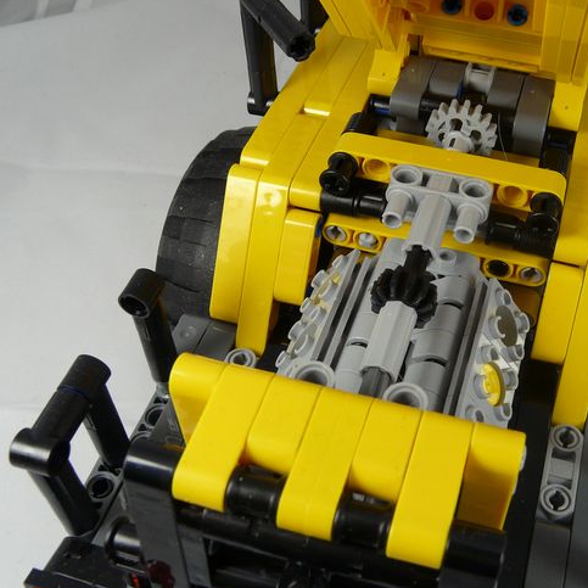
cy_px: 281
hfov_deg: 40.2
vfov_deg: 40.9
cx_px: 410
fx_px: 788
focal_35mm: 41
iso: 100
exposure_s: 1/160
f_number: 4
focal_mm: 4.6
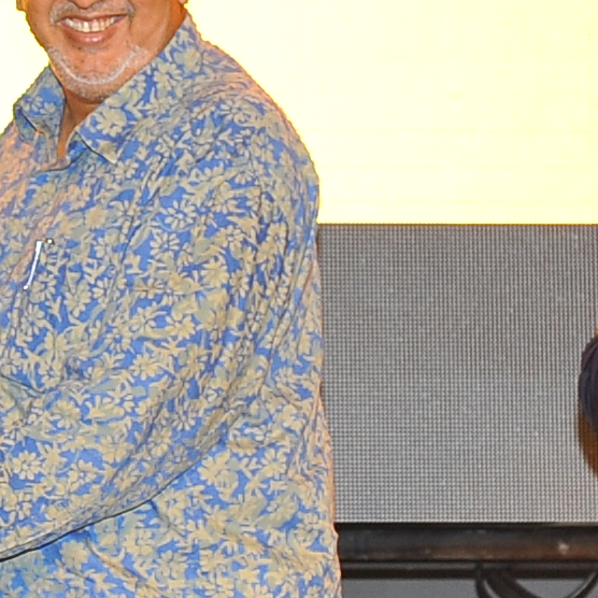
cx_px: -35
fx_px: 4828
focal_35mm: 247
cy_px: 312
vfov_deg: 7.1
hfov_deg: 7.1
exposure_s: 1/80
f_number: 3.5
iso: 640
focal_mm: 38
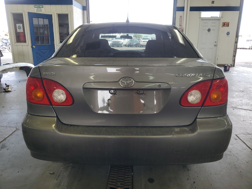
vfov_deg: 53.1
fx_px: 189
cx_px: 126
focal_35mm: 26
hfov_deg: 67.3
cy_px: 94
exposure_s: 1/169
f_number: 1.5
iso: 50
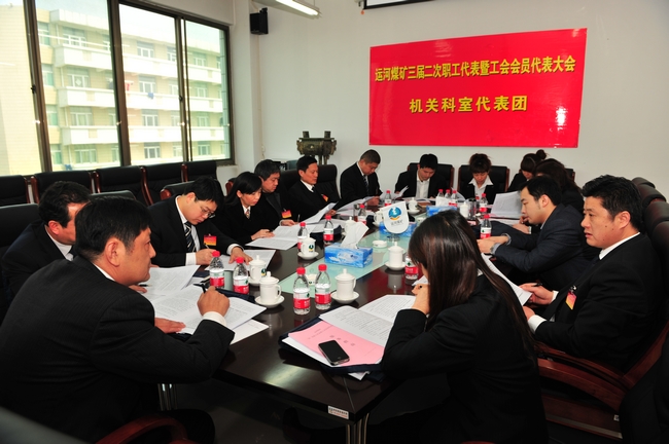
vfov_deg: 53.0
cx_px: 334
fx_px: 446
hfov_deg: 73.8
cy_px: 222
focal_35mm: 24
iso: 200
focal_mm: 24
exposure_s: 1/60
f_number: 5
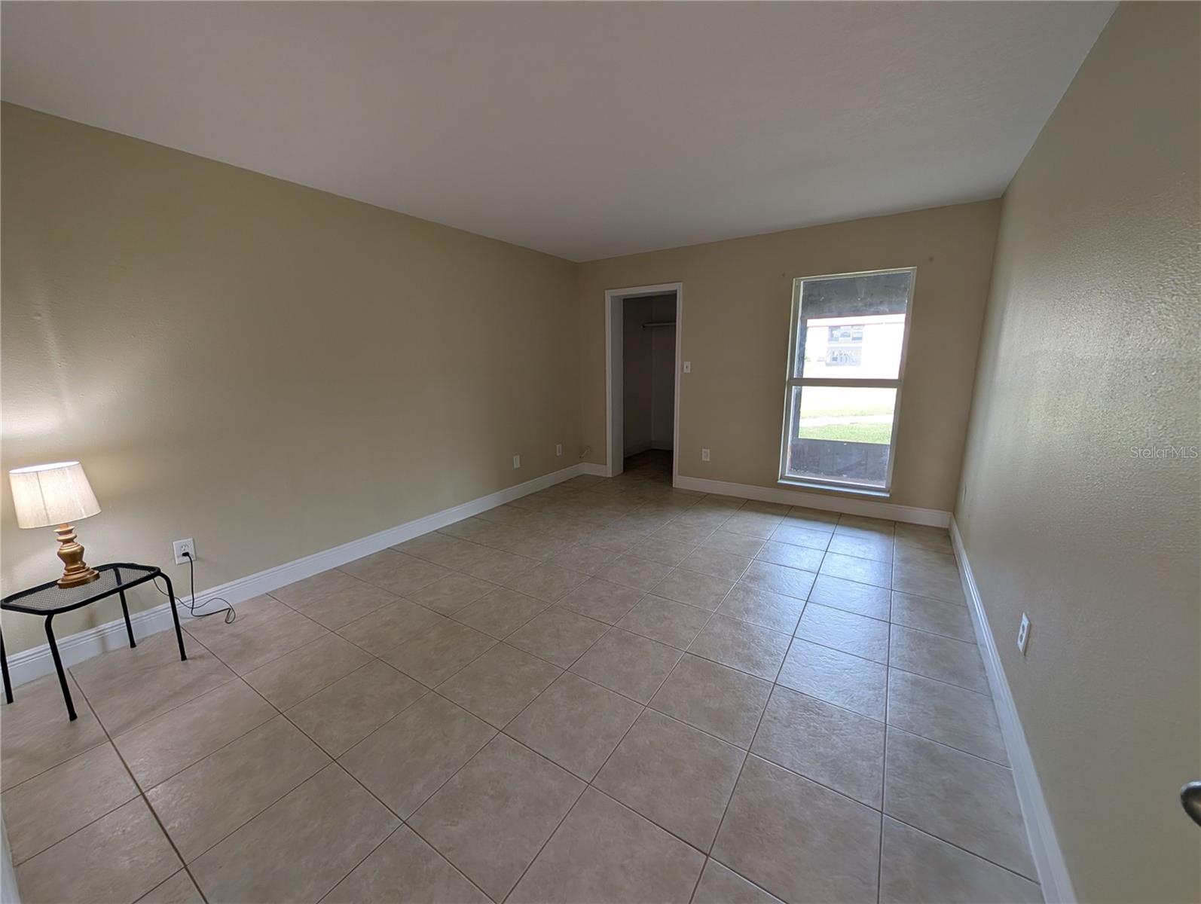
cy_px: 452
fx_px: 417
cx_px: 600
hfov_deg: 110.5
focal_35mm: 12
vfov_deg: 94.6
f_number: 1.7
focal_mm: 2.02
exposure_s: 1/120
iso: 123
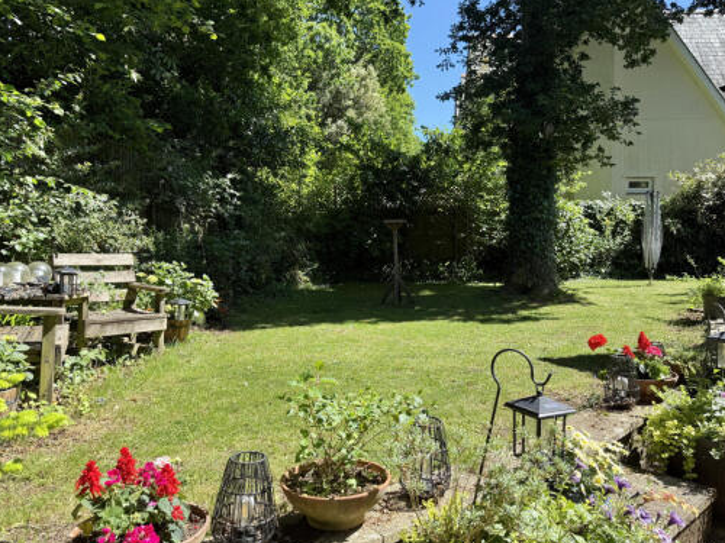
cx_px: 385
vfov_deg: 49.7
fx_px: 586
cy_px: 266
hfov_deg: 63.4
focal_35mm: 28
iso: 80
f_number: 1.78
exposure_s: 1/1437
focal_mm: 6.76
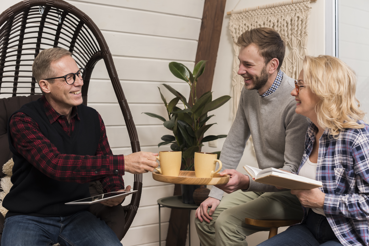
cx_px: 184
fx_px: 513
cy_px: 123
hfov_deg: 39.6
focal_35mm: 50
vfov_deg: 27.0
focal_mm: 50
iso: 320
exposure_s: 1/160
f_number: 4
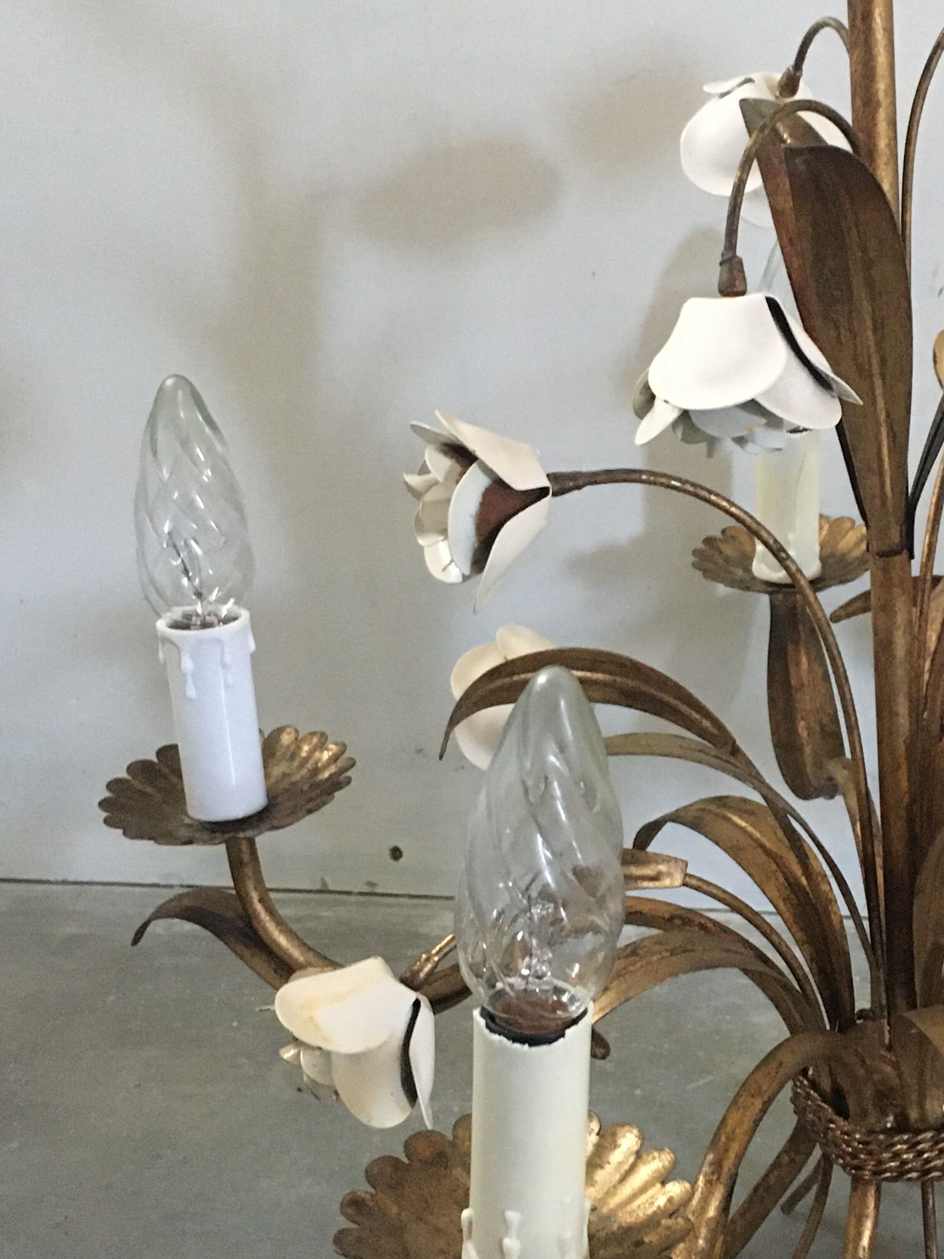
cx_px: 805
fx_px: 2109
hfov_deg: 24.7
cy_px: 629
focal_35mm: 58
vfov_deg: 33.2
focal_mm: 4.15
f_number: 2.2
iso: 250
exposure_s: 1/17
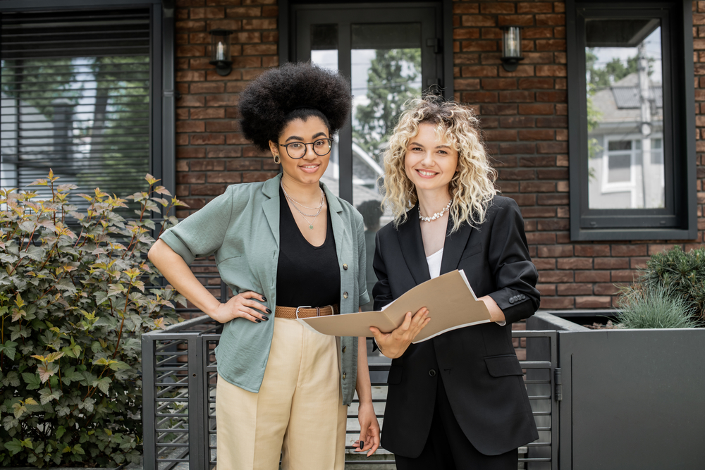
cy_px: 235
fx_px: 979
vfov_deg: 27.0
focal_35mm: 50
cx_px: 352
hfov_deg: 39.6
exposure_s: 1/160
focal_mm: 50
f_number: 4.5
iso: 125
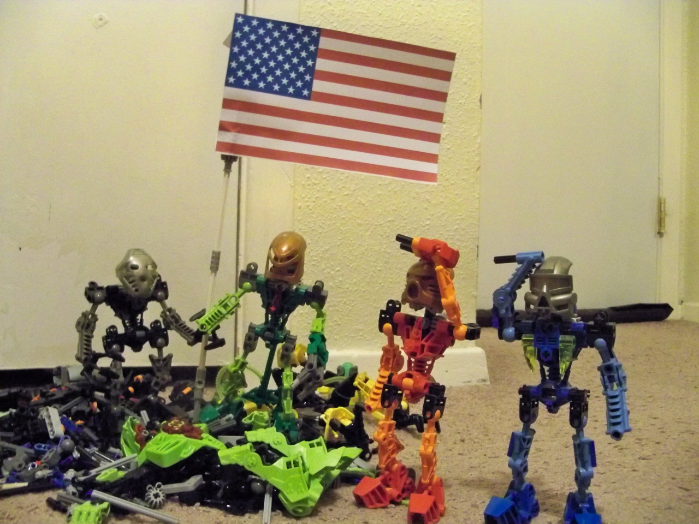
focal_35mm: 35
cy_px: 262
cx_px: 350
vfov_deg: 40.7
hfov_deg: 52.6
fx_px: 707
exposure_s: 1/8
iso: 1250
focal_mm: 6.2
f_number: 3.5
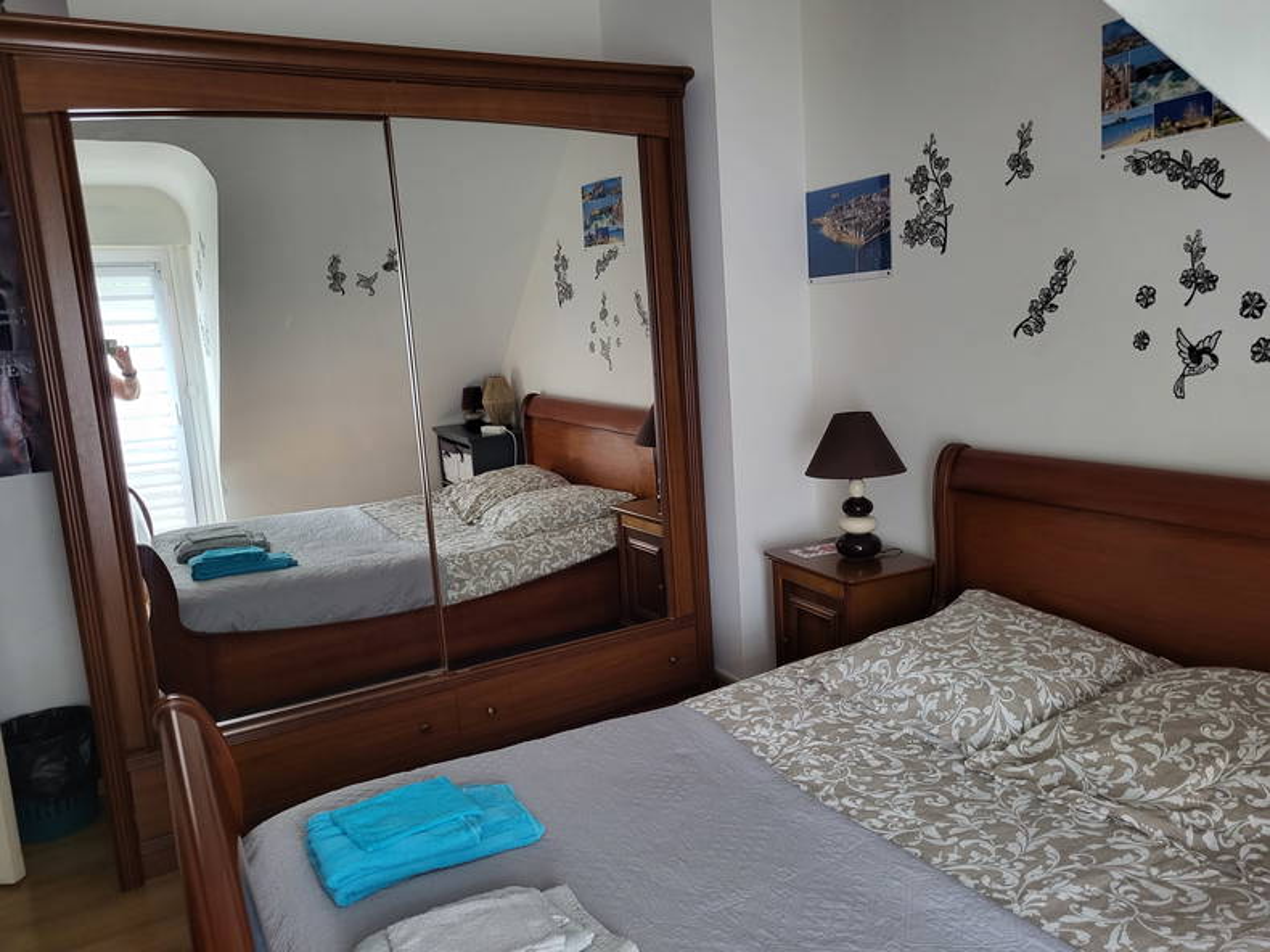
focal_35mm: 26
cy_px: 476
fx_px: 954
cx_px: 635
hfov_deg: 67.3
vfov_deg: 53.0
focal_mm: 5.4
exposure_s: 1/33
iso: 500
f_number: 1.8
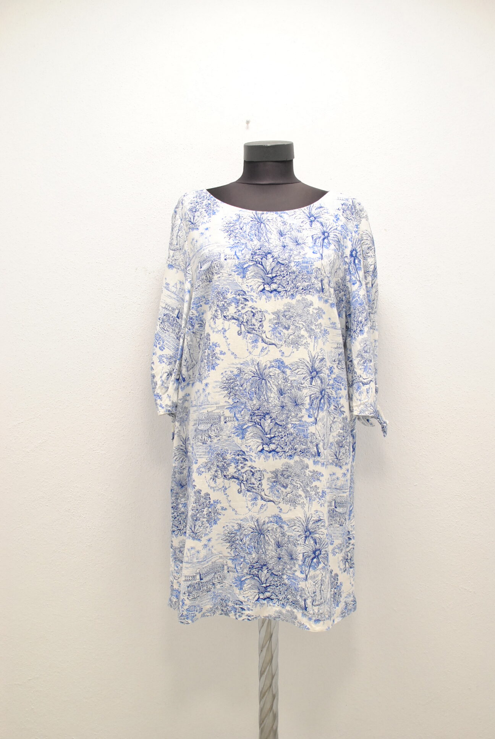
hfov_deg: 25.8
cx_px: 248
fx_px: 1080
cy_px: 370
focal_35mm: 52
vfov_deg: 37.8
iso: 800
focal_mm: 35
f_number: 4
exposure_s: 1/125
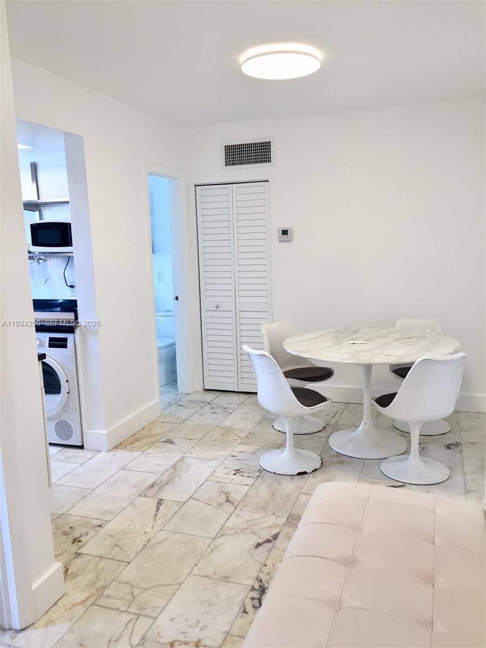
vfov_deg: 61.7
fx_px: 543
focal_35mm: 29
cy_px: 324
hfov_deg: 48.2
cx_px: 243
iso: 40
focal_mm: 4.15
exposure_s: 1/30
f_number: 2.2
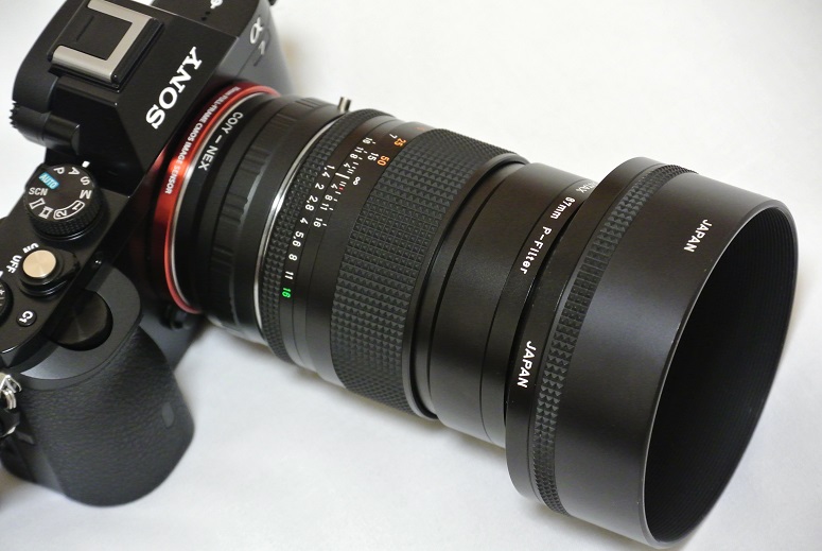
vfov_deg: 10.0
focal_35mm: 138
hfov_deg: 14.8
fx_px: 3155
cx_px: 411
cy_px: 276
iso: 1600
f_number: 4.2
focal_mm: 51.2
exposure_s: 1/30
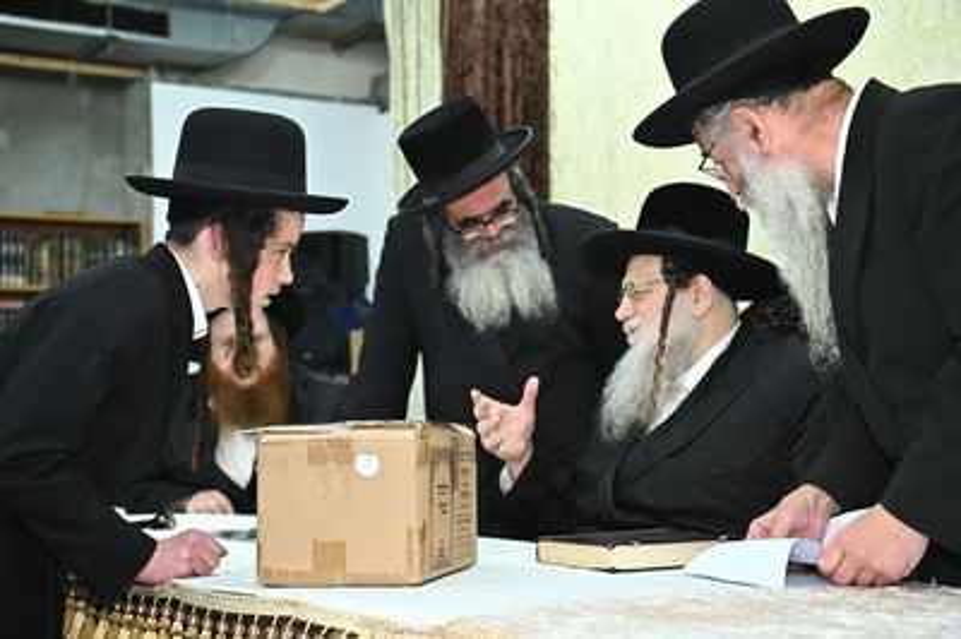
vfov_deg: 23.3
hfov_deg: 34.5
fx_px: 1547
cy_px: 320
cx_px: 480
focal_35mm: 58
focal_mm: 58
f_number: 4.5
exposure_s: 1/125
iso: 1000
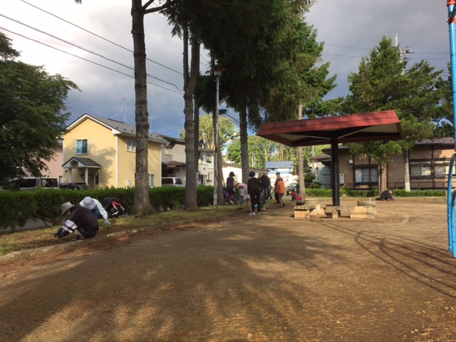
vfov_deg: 48.2
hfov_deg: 61.7
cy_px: 171
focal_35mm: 29
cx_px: 228
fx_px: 382
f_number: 2.2
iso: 32
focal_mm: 4.15
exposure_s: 1/618
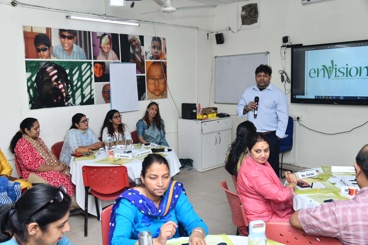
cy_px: 122
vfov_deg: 41.1
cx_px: 184
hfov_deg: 58.7
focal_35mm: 32
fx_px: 327
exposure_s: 1/160
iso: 1250
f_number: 7.1
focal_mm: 32
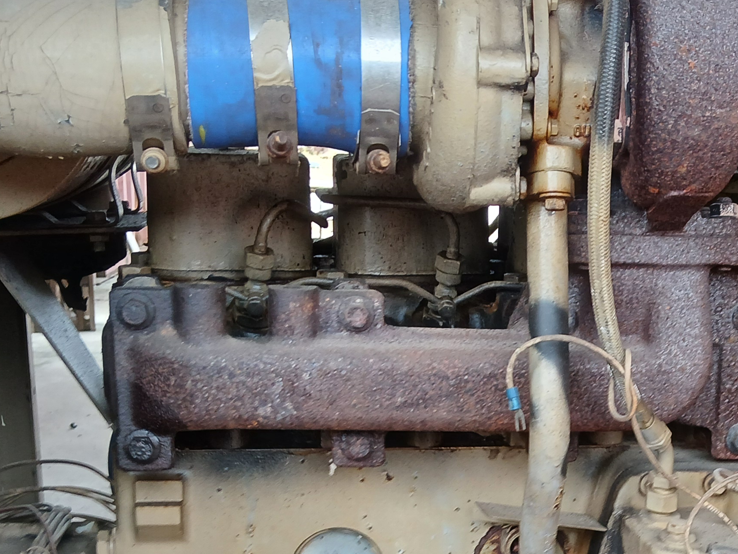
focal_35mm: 62
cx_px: 613
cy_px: 499
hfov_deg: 30.3
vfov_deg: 23.0
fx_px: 1322
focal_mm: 3.98
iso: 40
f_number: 1.8
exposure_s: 1/60
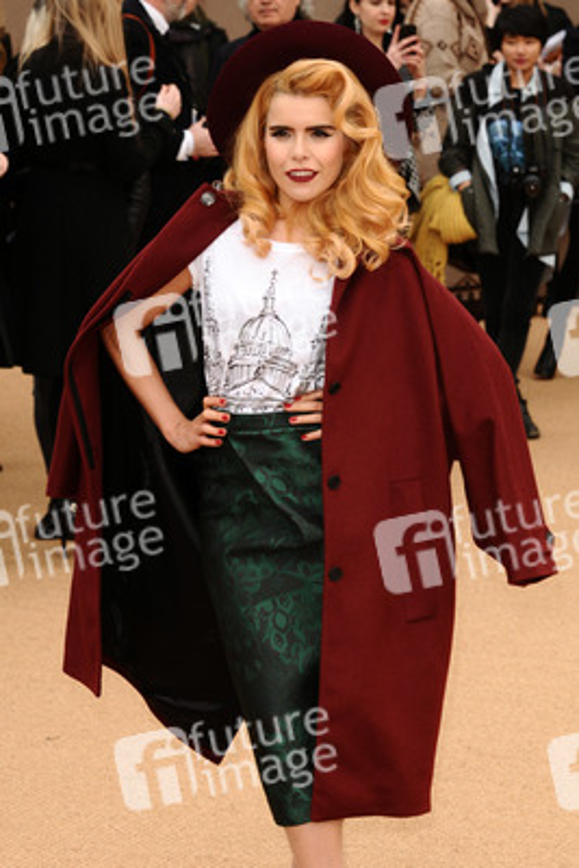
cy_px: 434
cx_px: 290
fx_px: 2892
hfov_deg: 11.4
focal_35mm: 120
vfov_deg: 17.1
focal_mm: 80
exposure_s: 1/250
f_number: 5.6
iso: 200
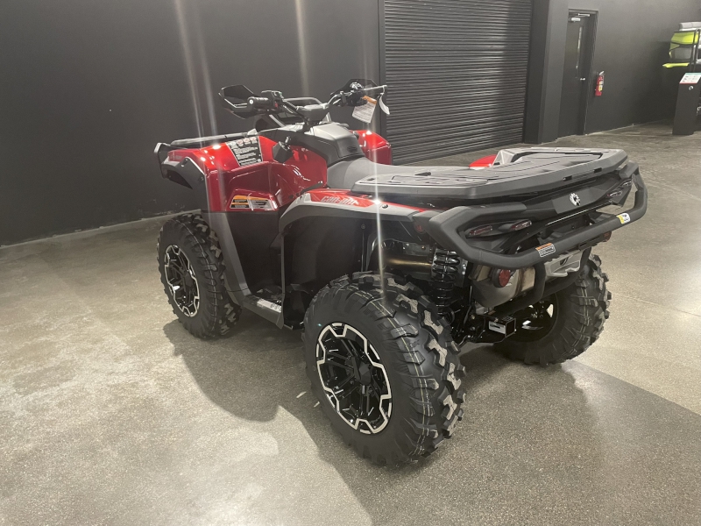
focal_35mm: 26
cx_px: 350
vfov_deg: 53.1
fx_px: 527
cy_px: 263
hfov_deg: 67.3
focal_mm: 4.2
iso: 250
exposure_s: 1/60
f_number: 1.6
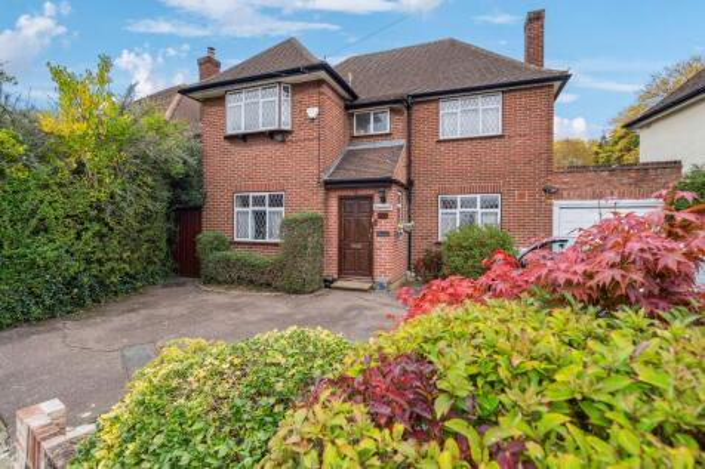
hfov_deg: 96.8
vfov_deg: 73.7
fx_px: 313
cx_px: 352
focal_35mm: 16
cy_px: 234
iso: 320
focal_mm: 16
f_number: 5.6
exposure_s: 1/125
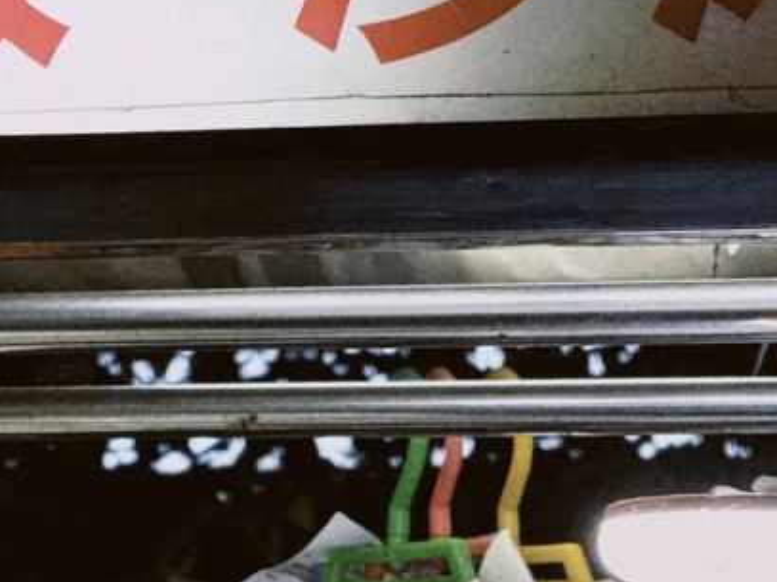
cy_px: 191
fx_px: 6777
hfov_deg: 6.5
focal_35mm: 302
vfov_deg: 4.9
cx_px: -185
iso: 80
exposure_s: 1/100
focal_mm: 15.66
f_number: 2.8
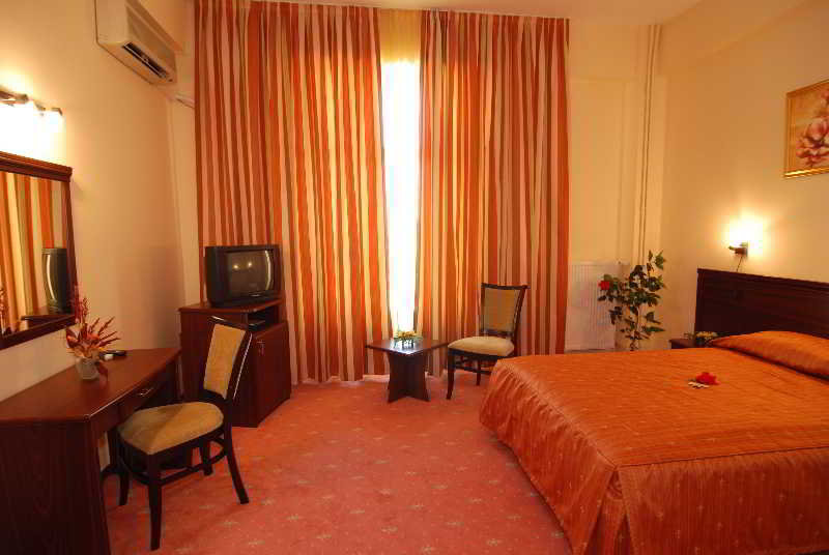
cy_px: 278
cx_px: 414
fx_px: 415
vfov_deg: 67.6
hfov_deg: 89.9
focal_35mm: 18
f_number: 5
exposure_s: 1/2.5
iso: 100
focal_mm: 12
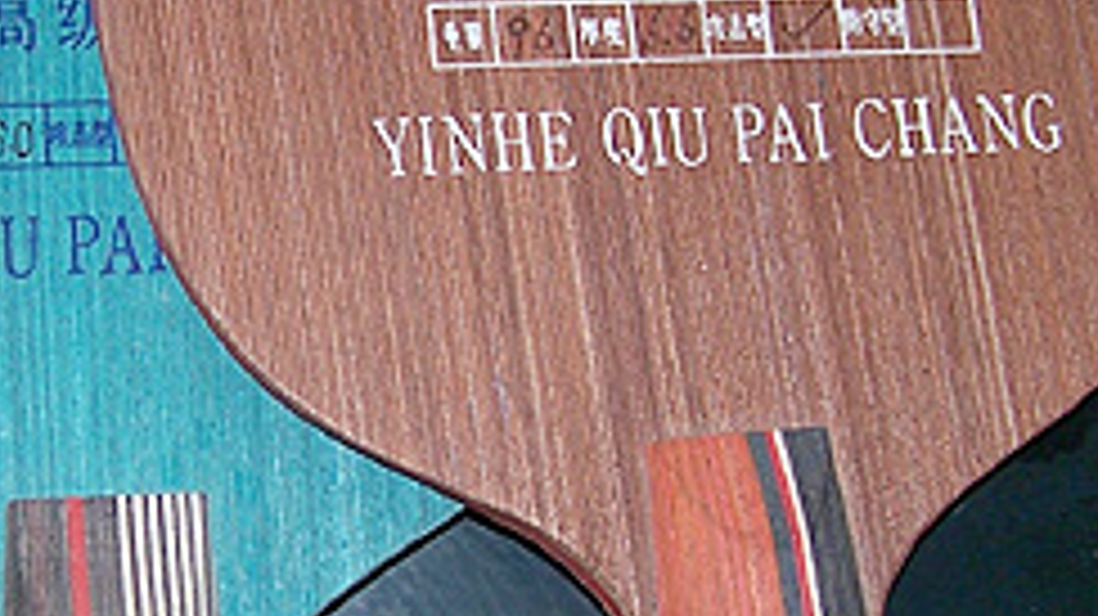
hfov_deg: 20.5
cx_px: 108
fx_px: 2968
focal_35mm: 102
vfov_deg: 11.9
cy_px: 378
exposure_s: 1/60
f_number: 2.8
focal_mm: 6.3
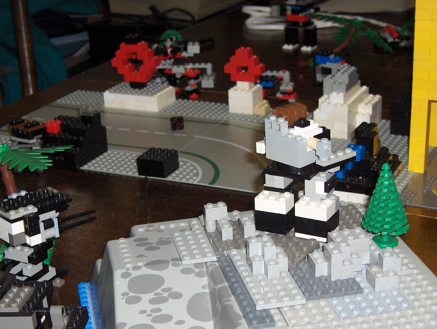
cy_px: 231
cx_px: 163
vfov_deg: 21.5
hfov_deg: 28.4
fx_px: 860
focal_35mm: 68
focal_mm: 9
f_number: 2.9
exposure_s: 1/60
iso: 100
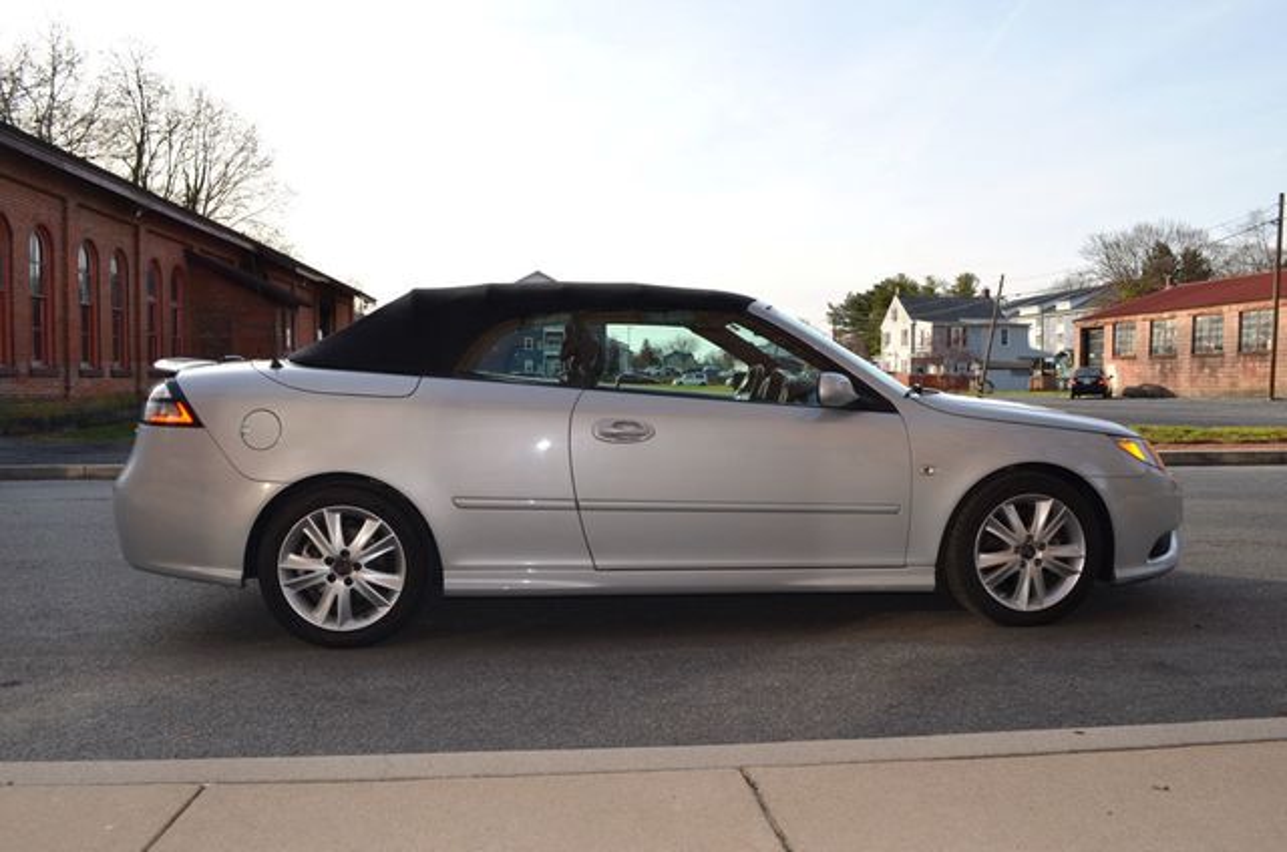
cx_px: 644
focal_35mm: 30
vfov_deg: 43.4
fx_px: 1070
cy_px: 426
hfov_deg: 62.0
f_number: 6.3
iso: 100
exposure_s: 1/200
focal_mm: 20
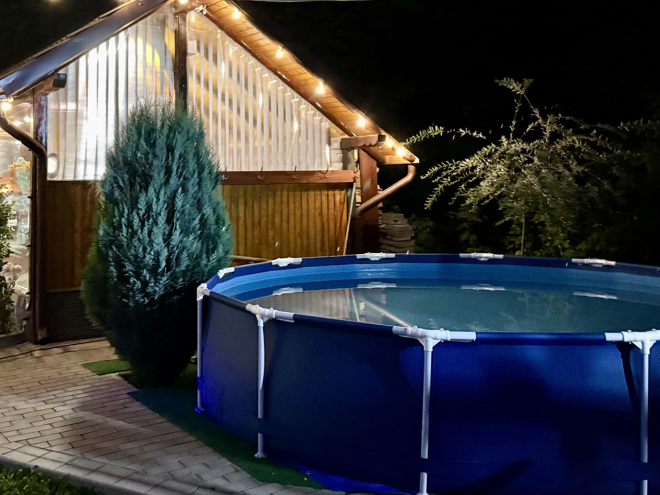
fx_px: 782
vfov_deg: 34.3
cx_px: 224
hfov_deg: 45.1
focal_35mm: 41
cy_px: 119
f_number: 1.78
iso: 1600
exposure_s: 1/25
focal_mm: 6.76
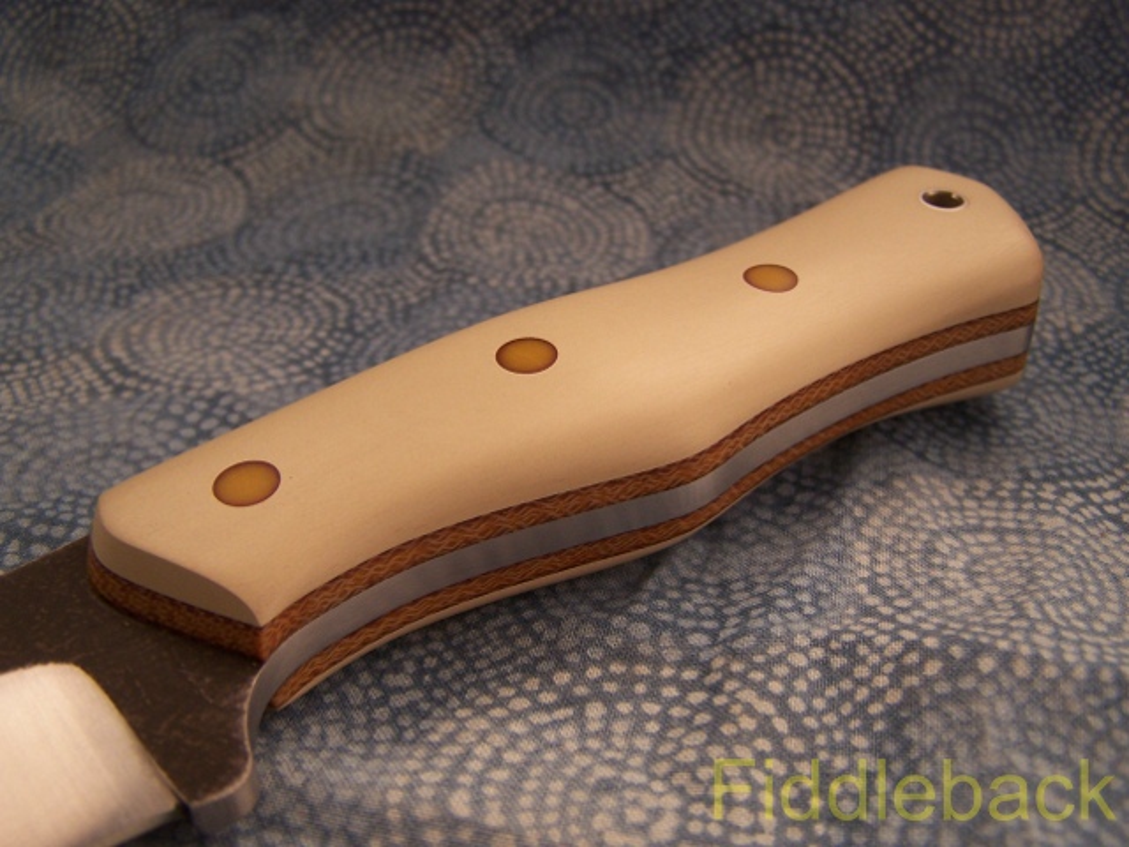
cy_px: 424
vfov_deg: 37.7
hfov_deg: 49.0
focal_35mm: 38
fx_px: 1239
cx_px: 564
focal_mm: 6.3
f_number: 2.8
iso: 80
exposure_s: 1/750
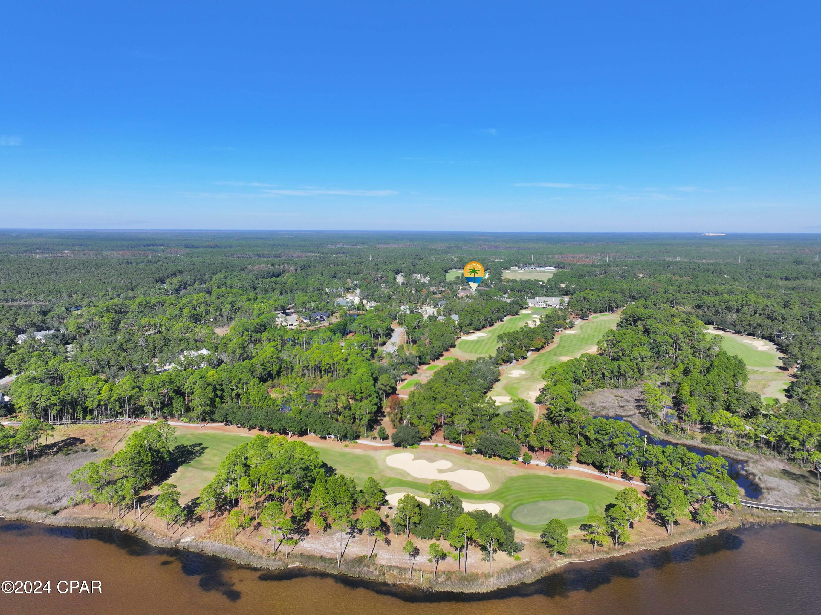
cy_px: 308
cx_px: 410
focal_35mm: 24
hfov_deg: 71.6
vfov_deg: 56.8
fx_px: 569
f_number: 2.8
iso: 130
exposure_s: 1/1600
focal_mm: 12.29
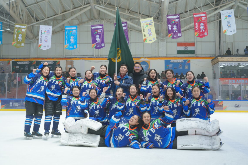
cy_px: 82
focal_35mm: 45
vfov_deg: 29.9
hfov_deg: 43.6
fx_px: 310
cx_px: 124
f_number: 8
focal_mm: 45
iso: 800
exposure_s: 1/160
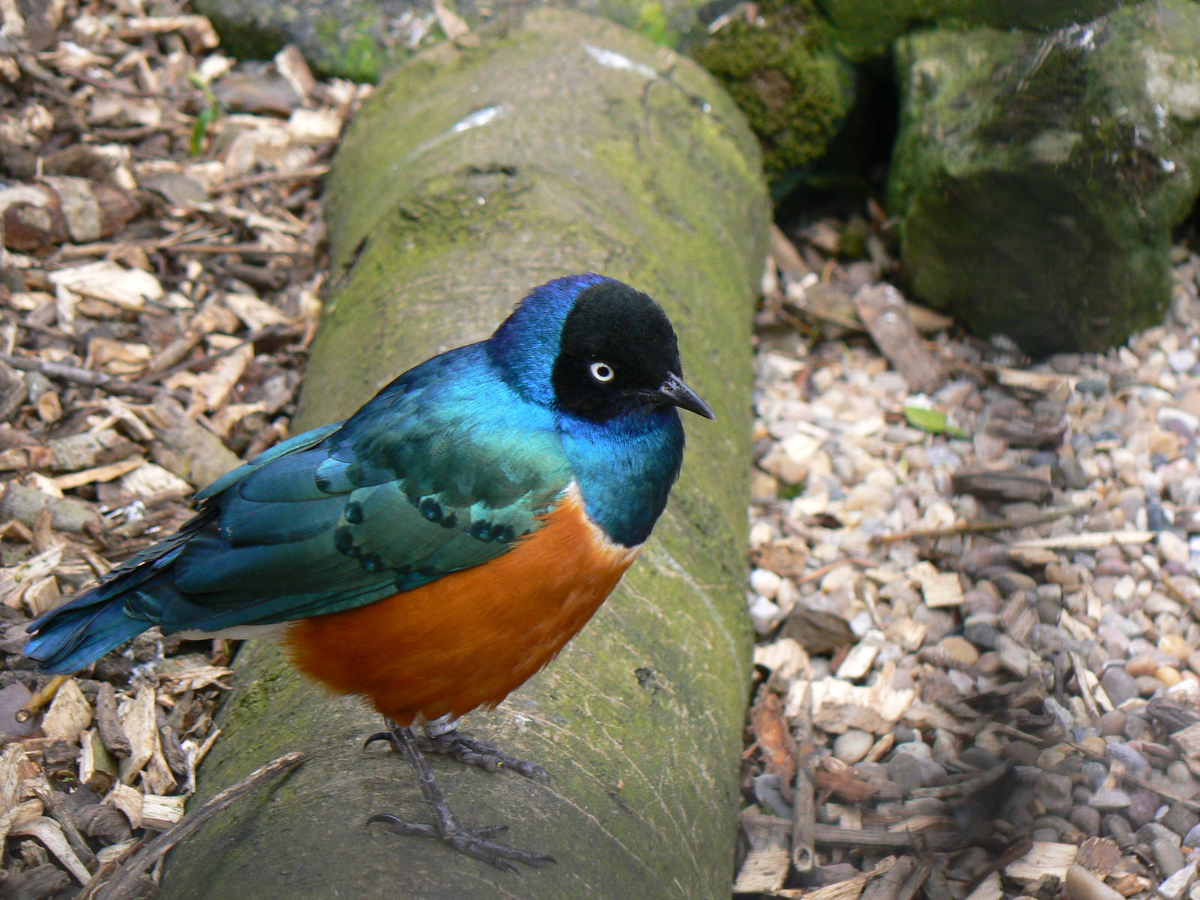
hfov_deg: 17.3
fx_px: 3952
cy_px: 450
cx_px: 600
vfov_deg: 13.0
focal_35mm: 114
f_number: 4
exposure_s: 1/80
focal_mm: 19
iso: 80
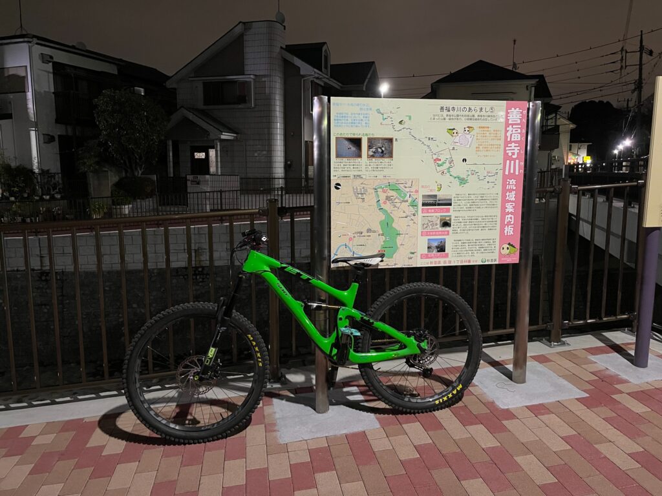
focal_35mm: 26
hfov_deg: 67.3
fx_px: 497
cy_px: 248
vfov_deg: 53.1
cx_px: 331
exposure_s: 1/25
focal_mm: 4.2
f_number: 1.6
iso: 800
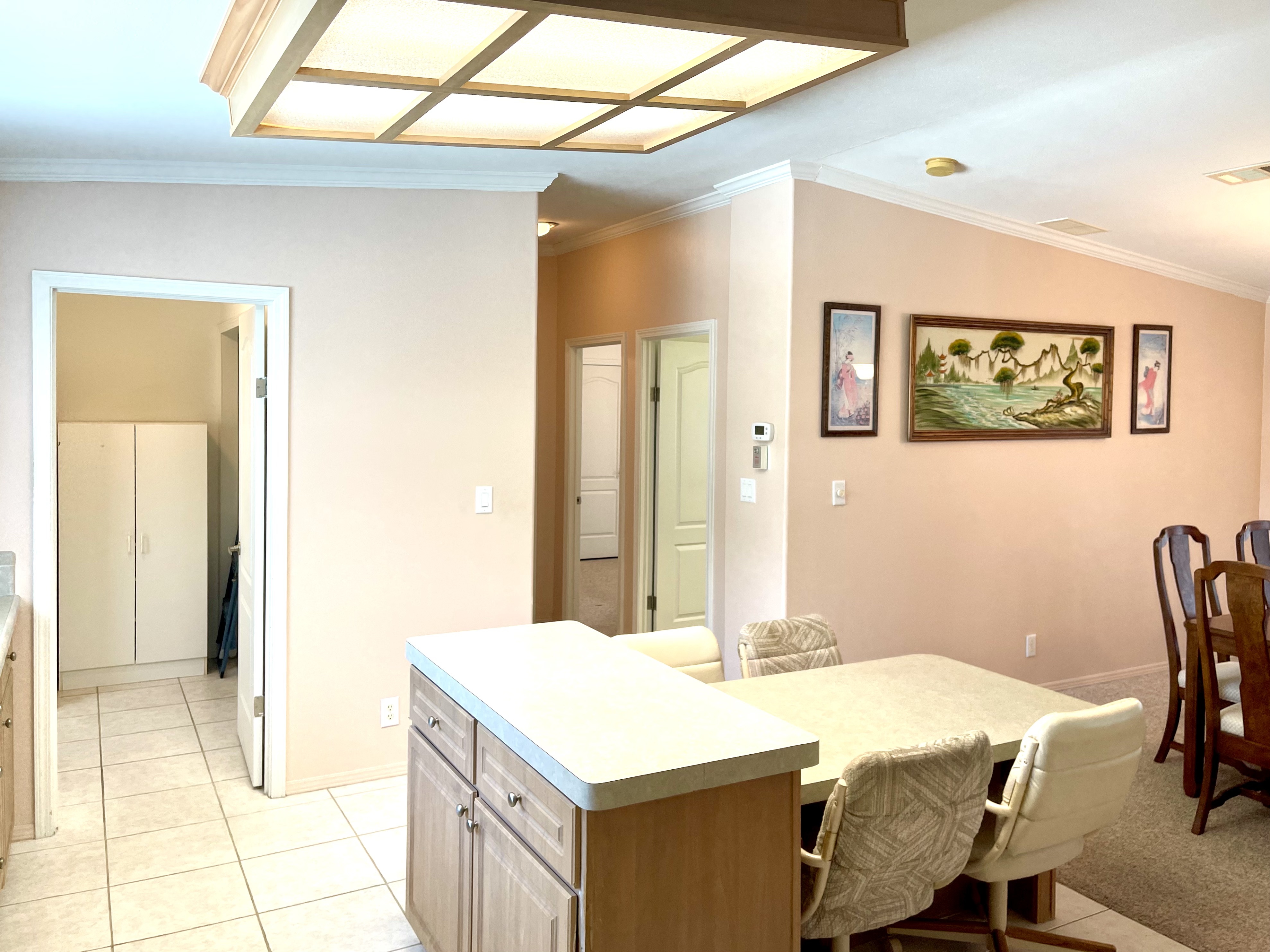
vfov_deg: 54.9
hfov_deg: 69.4
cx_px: 635
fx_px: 917
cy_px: 476
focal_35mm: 25
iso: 32
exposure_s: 1/120
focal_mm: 5.1
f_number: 1.6
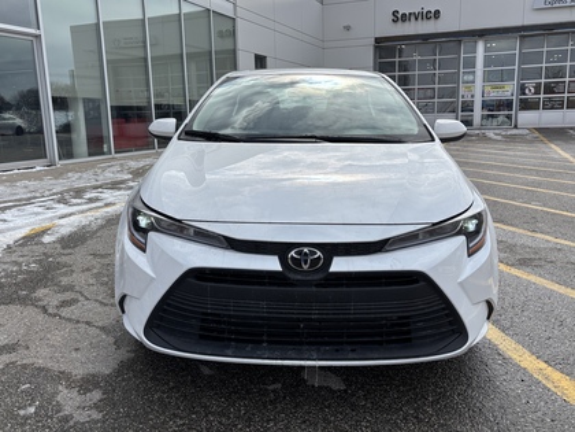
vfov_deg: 53.1
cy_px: 216
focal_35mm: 26
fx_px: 432
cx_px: 288
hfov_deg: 67.3
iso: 50
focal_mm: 5.96
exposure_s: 1/5076
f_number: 1.6
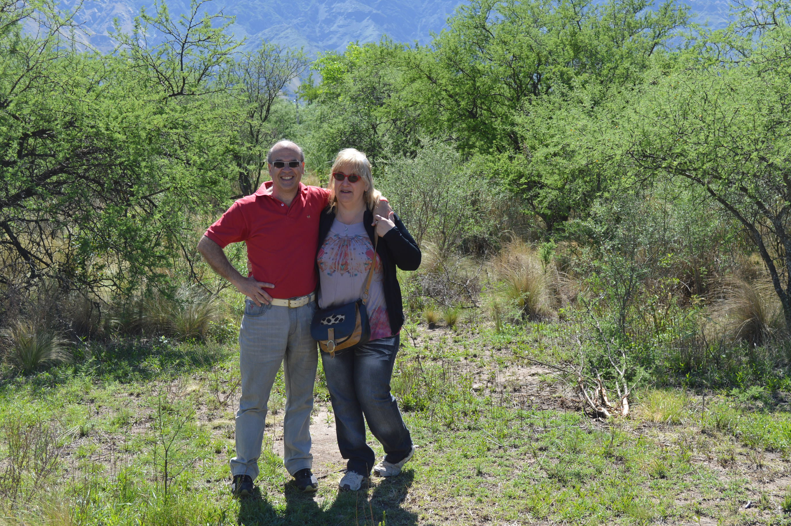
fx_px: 1263
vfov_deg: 23.5
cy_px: 242
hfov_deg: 34.8
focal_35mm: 58
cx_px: 409
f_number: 7.1
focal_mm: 35
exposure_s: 1/200
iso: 100
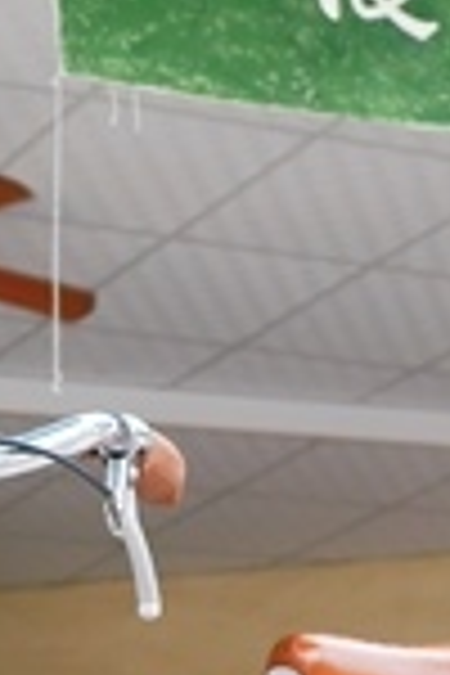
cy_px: 466
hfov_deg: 9.5
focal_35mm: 133
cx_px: -513
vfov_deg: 15.4
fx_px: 2494
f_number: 2.8
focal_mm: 15
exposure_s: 1/250
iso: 160
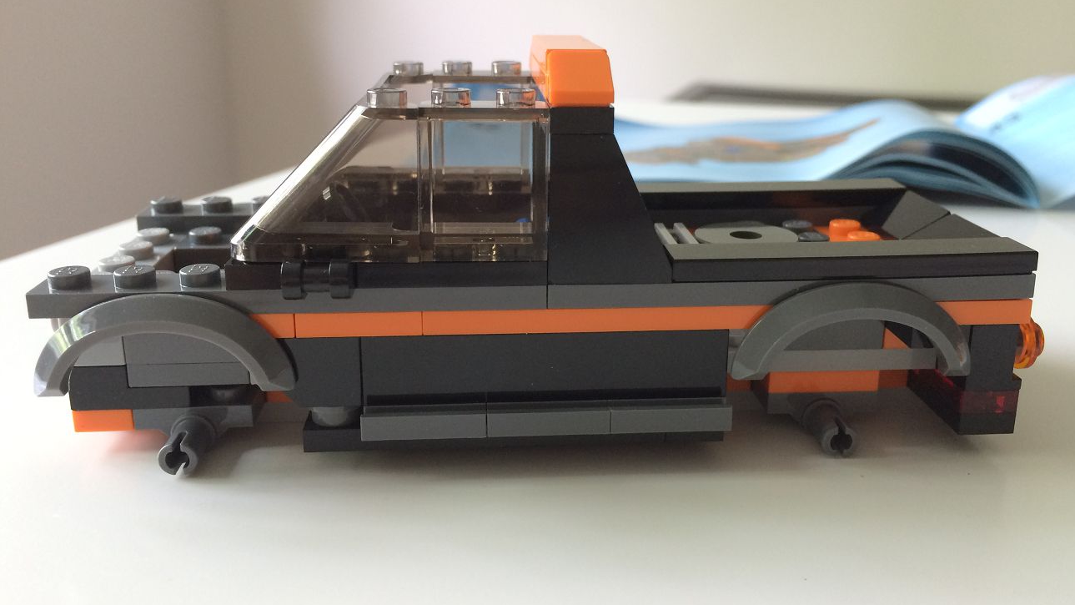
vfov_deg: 36.6
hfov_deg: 61.0
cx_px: 544
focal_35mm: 32
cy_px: 257
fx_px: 912
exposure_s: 1/30
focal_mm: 4.15
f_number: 2.2
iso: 100
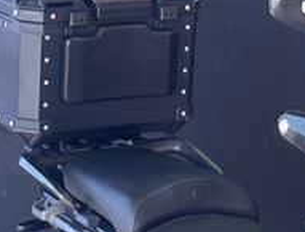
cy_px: 366
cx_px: 370
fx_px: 2292
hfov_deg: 7.5
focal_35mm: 259
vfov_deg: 5.7
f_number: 1.6
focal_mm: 5.96
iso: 100
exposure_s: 1/40
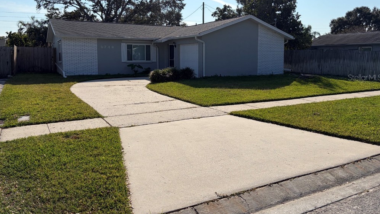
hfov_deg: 66.1
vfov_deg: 39.9
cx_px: 189
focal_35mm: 29
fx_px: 292
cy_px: 77
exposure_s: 1/7813
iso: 50
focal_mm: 5.96
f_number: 1.6
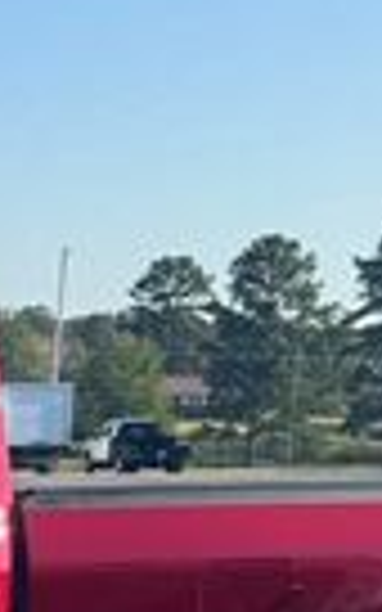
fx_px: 1999
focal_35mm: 120
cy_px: 842
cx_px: -445
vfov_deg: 16.3
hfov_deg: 9.9
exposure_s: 1/2252
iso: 80
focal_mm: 6.76
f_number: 1.78
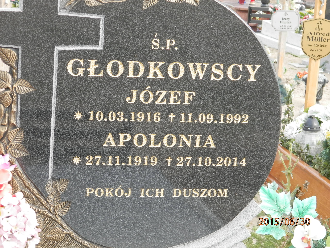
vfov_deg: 14.0
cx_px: 165
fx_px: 1011
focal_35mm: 106
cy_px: 124
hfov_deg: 18.5
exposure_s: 1/160
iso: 160
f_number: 4.5
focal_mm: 19
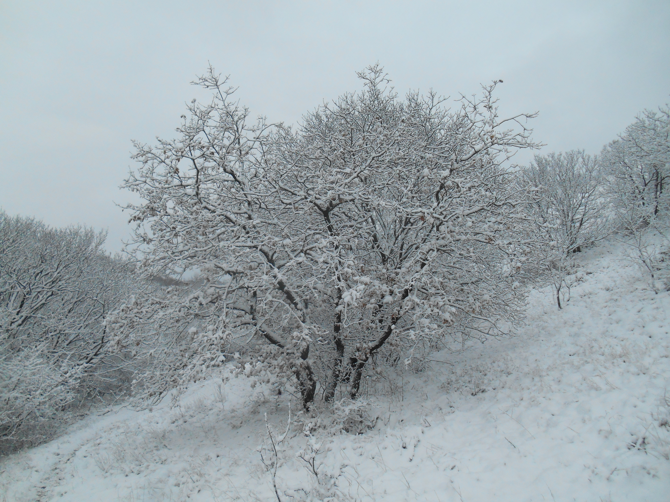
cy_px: 251
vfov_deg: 53.1
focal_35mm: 26
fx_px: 503
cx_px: 335
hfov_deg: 67.3
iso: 200
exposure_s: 1/1600
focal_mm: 4.7
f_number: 3.4
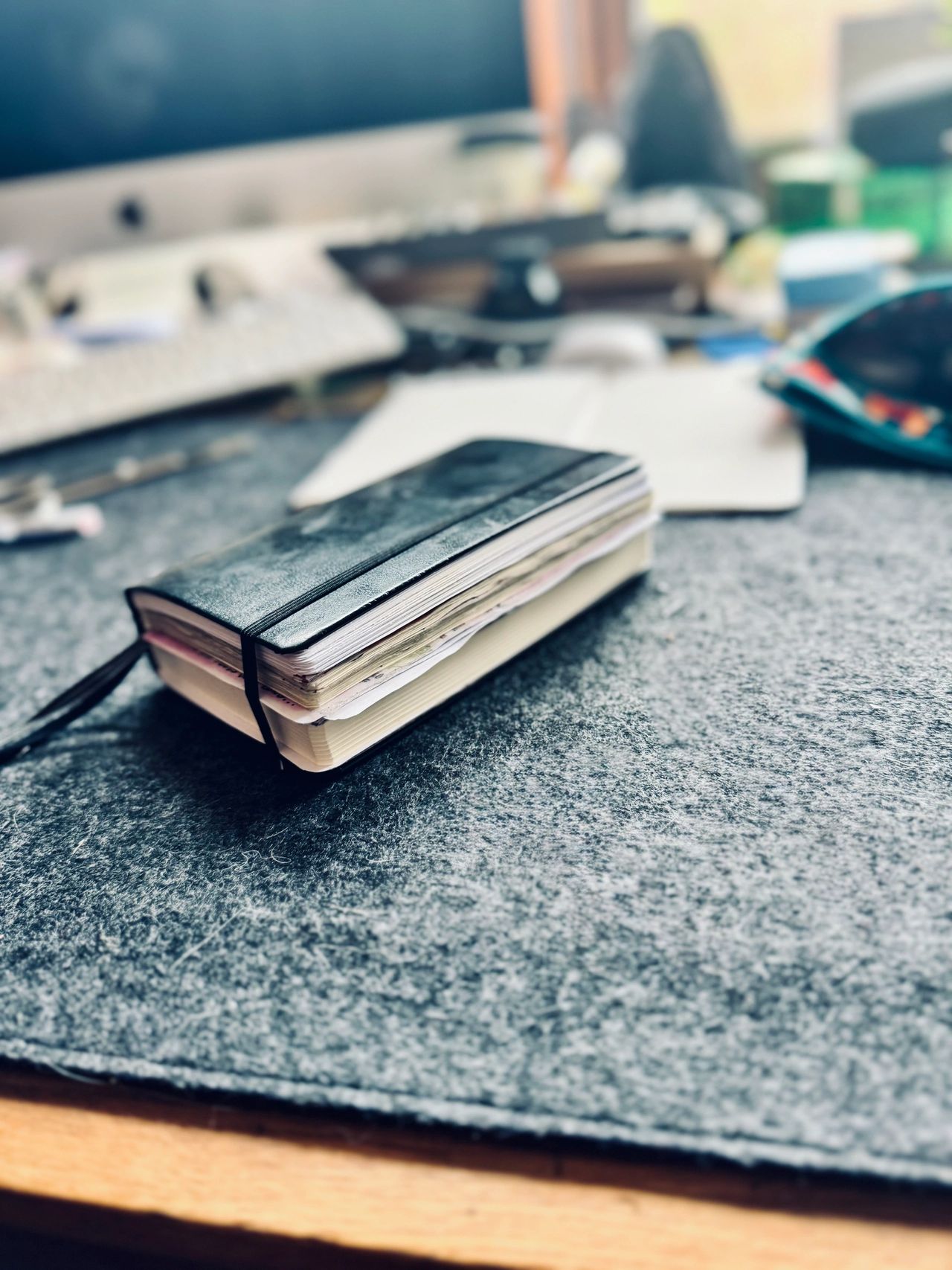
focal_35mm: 24
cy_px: 635
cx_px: 476
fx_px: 880
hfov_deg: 56.8
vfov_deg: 71.6
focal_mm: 6.76
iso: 125
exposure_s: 1/121
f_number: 1.78
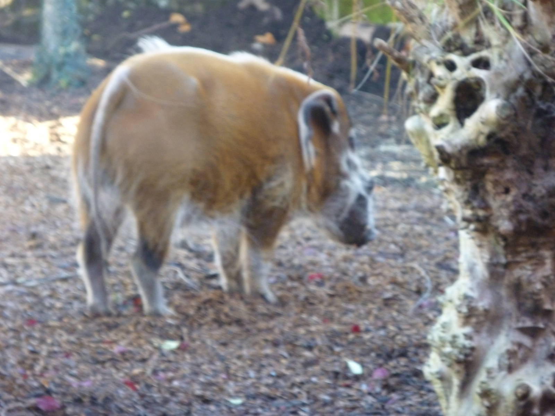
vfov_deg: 7.4
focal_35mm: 200
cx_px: 278
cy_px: 208
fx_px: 3207
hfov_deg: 9.9
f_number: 5.9
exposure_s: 1/30
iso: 400
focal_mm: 36
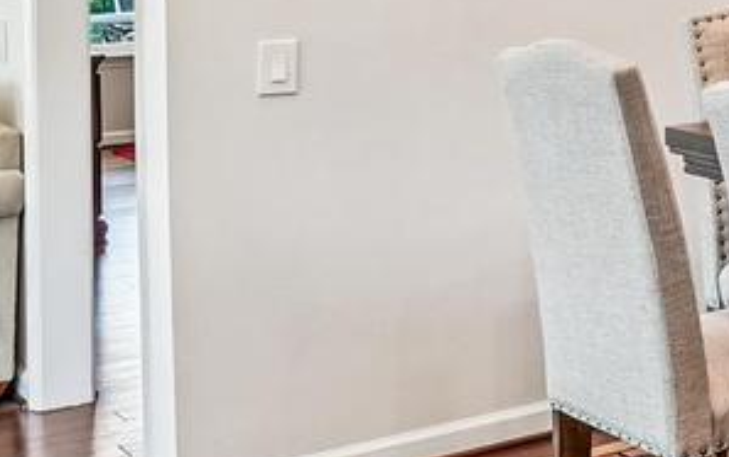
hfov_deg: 18.5
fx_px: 1570
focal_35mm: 79
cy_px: -17
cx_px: 1411
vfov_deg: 16.2
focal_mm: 16
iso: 100
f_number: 8
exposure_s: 1/2
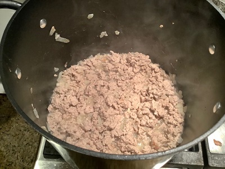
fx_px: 201
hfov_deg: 58.4
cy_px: 84
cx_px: 112
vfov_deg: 45.4
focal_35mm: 31
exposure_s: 1/60
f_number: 2.4
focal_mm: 3.3
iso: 200
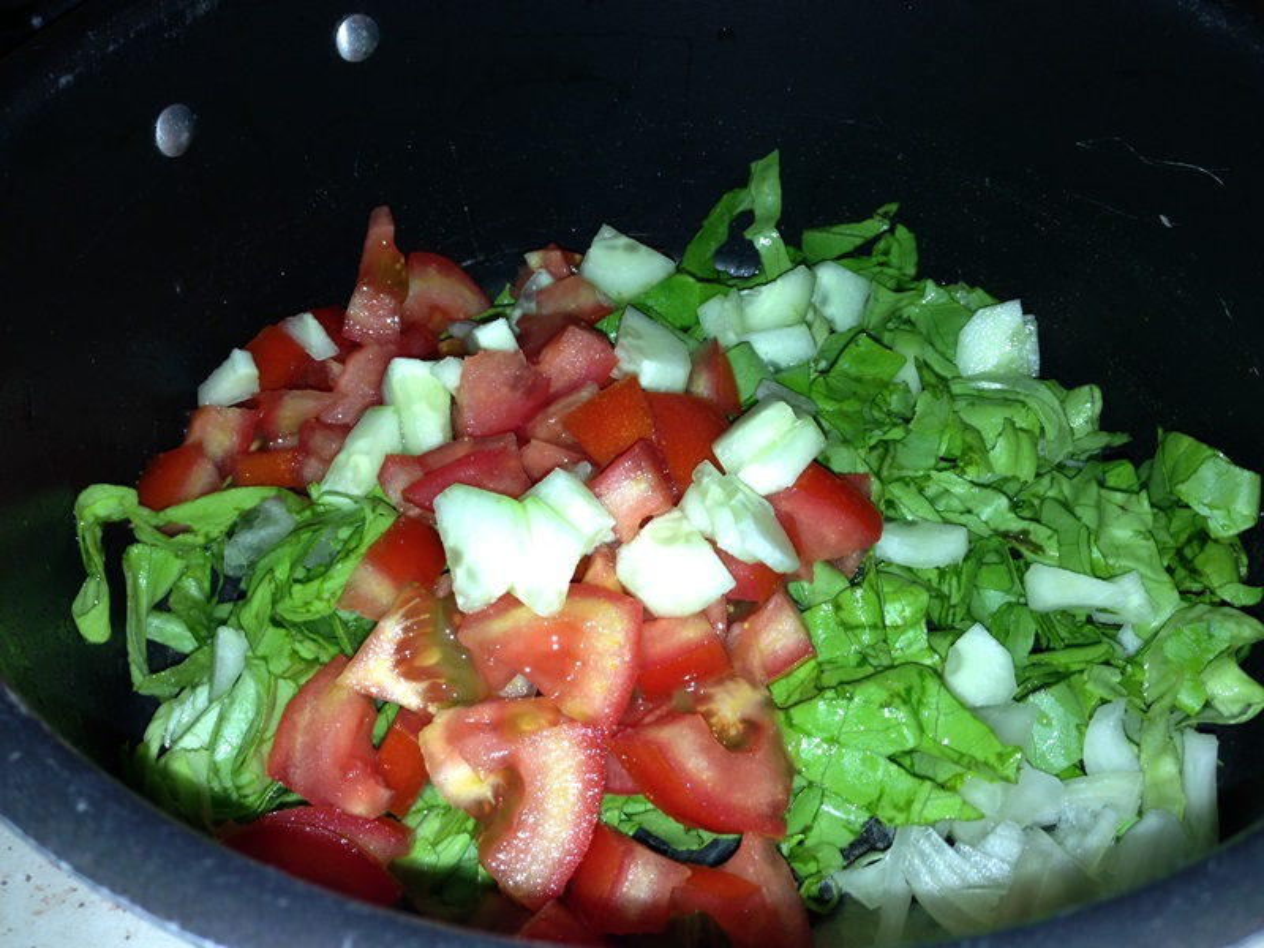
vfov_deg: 42.9
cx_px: 632
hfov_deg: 55.4
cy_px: 474
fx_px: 1205
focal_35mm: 33
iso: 50
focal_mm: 4.13
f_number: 2.4
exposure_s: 1/30
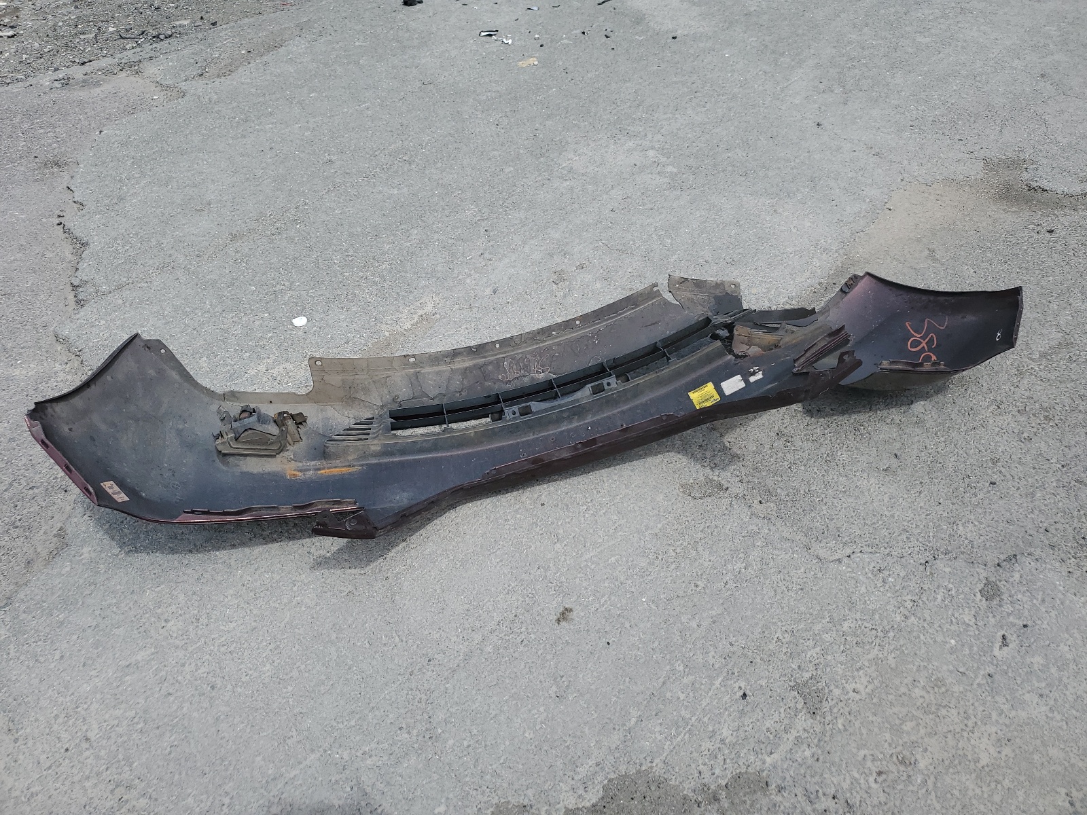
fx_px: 816
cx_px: 544
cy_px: 408
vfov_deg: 53.1
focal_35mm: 26
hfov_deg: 67.3
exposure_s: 1/3333
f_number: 1.5
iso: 50
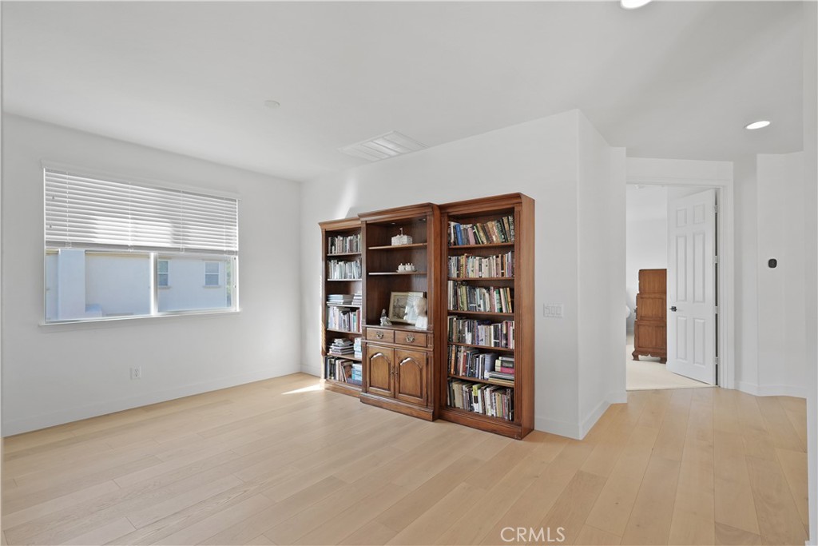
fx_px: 386
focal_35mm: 17
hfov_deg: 93.3
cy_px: 273
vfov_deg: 70.5
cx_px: 409
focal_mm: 17
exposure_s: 1/15
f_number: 4
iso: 250
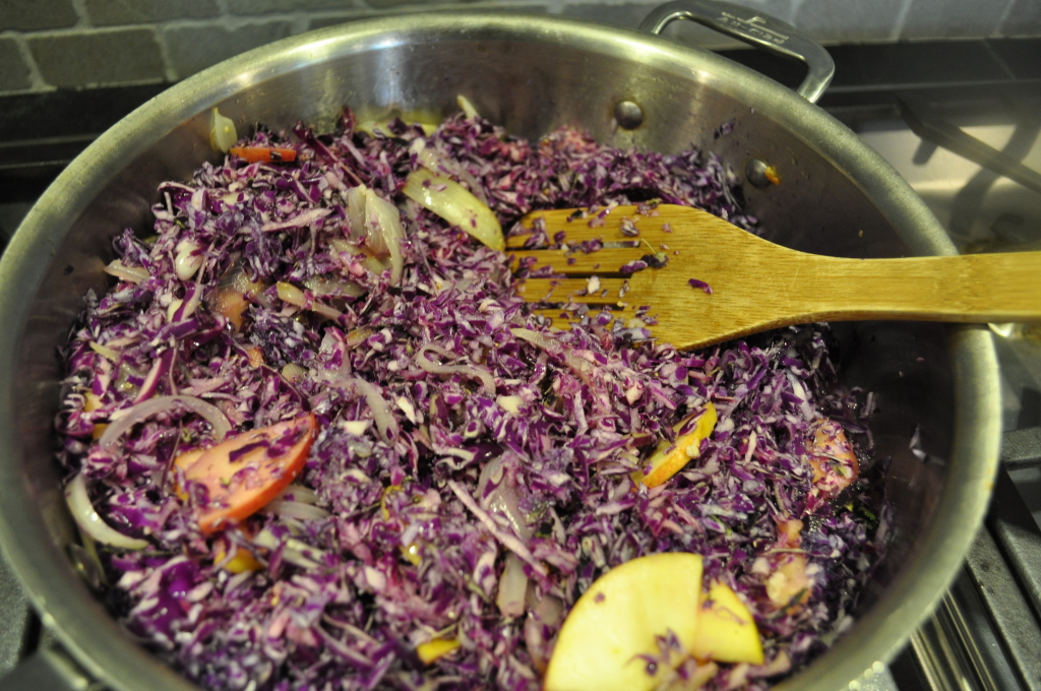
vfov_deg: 43.5
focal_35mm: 30
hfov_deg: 62.0
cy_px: 346
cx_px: 520
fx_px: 866
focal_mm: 20
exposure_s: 1/30
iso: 800
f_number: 3.8
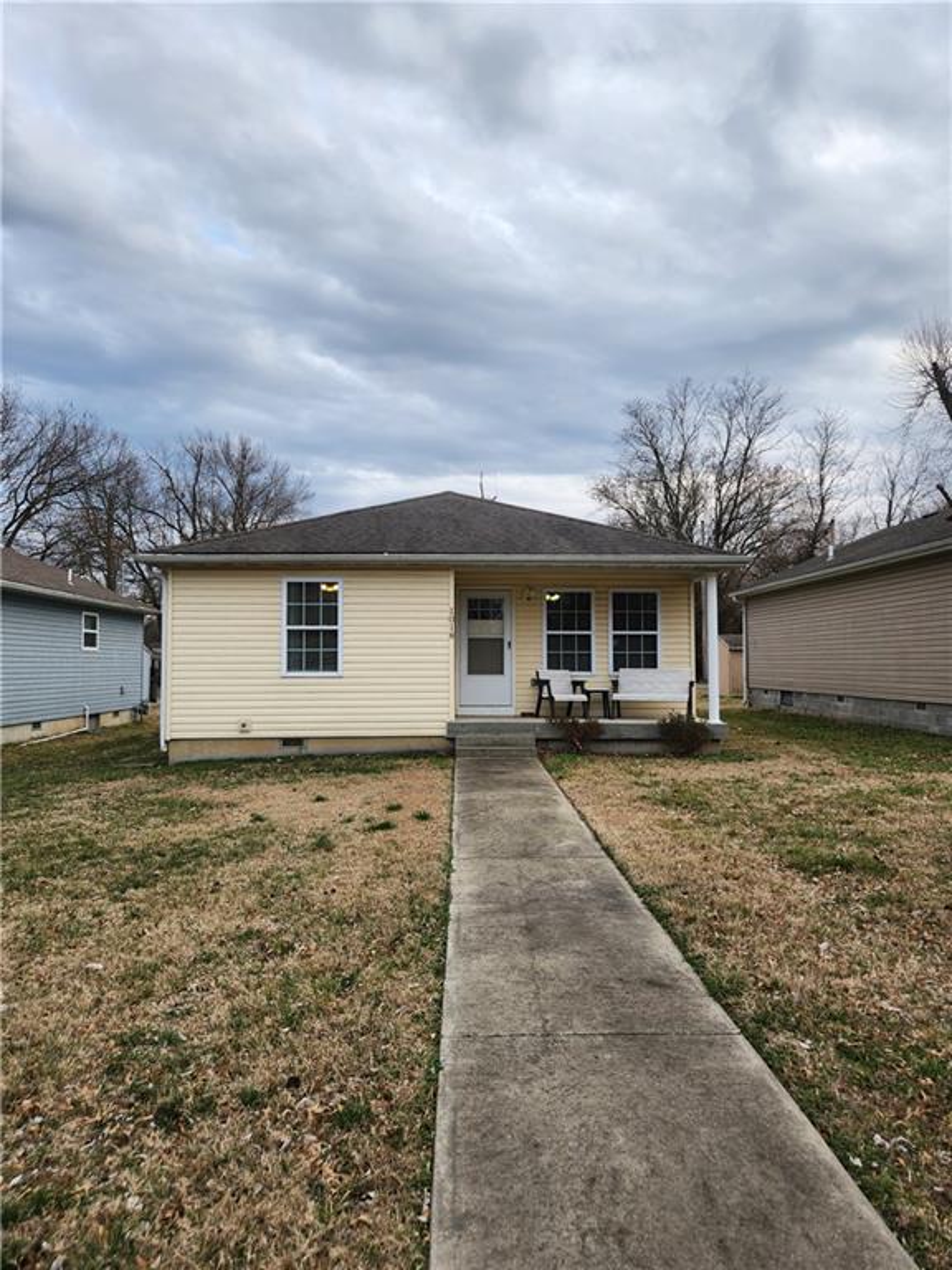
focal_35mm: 23
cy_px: 635
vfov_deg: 73.9
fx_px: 843
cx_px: 476
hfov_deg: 58.9
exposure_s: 1/625
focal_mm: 5.4
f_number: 1.8
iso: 20
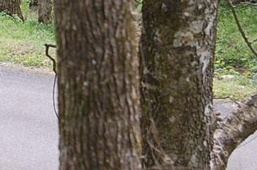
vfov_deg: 4.0
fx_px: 2460
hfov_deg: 5.9
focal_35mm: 345
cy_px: -55
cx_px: -87
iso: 200
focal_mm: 55
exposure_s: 1/160
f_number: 6.3
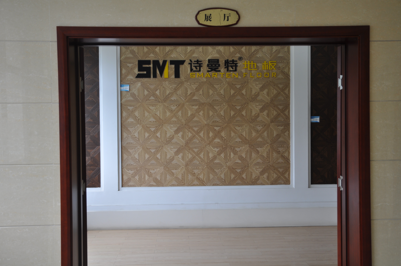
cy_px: 133
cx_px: 200
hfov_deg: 49.6
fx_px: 434
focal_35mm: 39
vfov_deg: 34.1
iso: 200
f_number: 6.3
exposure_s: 1/40
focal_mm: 26
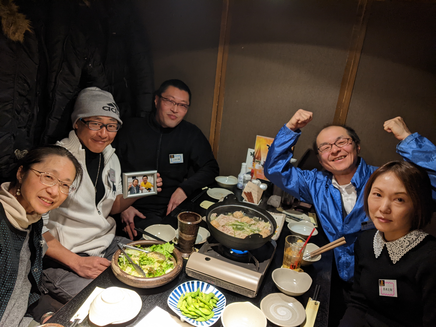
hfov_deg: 65.3
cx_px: 218
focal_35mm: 27
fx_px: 340
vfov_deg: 51.4
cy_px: 164
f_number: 1.8
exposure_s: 1/24
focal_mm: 4.44
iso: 322
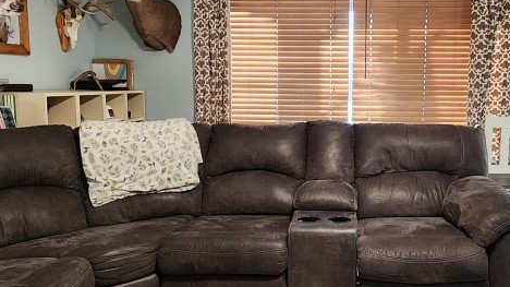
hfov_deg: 61.5
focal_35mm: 31
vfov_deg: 37.8
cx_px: 330
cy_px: 143
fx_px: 419
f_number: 2.2
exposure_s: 1/60
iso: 400
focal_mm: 2.2
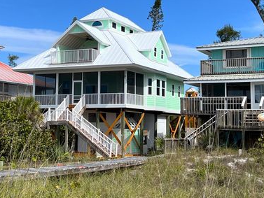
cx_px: 98
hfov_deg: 28.0
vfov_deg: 21.3
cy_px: 73
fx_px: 526
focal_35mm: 69
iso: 50
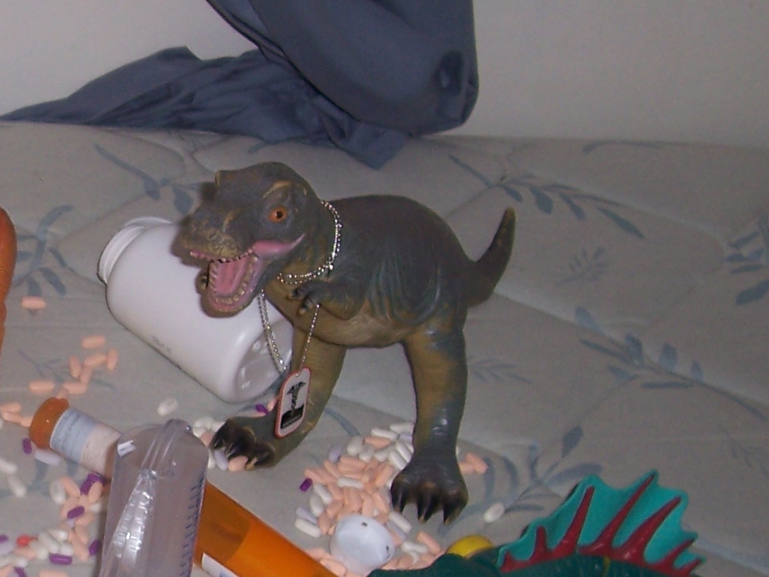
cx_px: -124
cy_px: 478
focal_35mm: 85
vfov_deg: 17.2
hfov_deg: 21.6
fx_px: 1888
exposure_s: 1/60
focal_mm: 5.6
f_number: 2.7
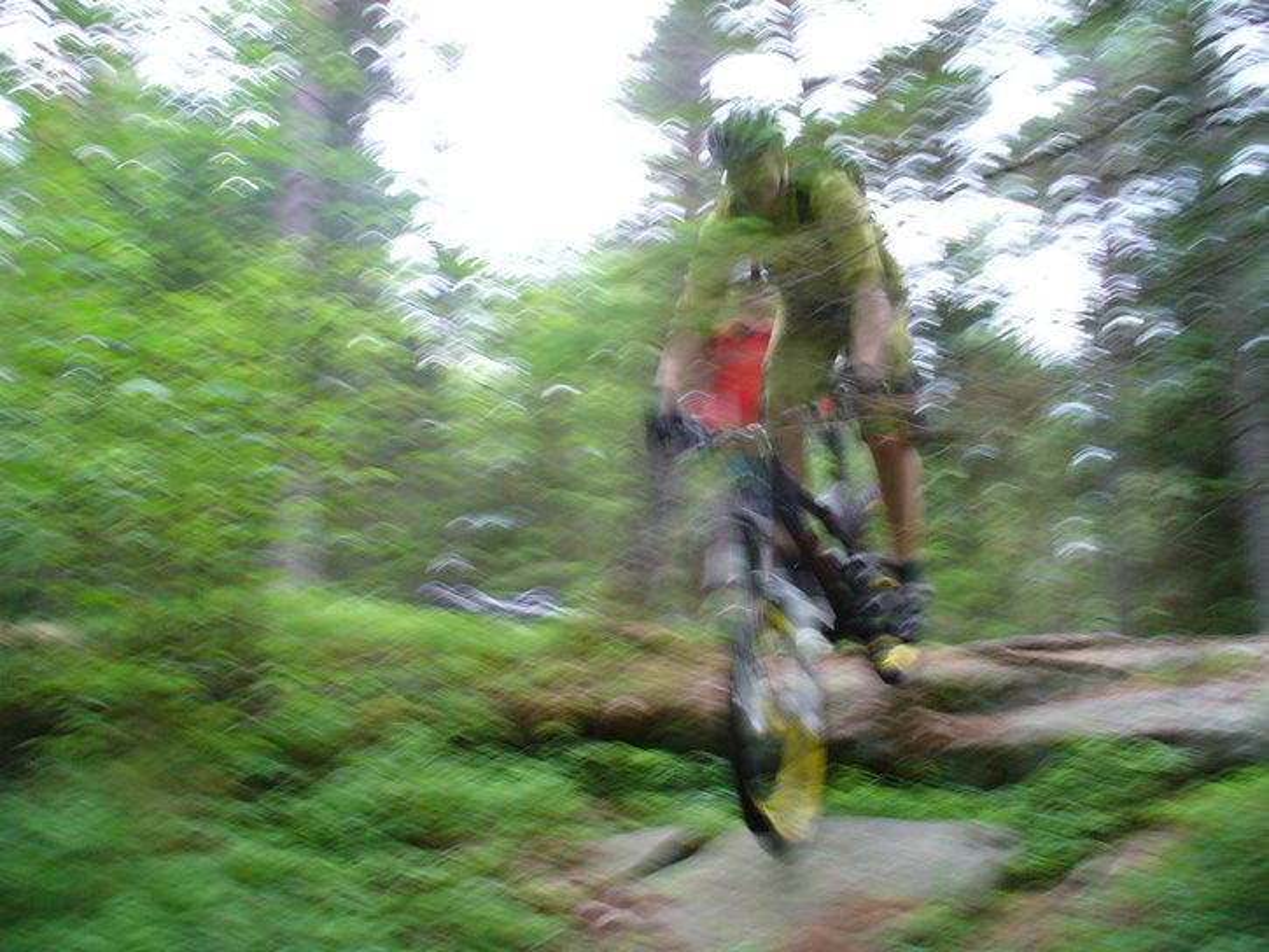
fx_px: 1357
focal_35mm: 37
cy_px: 476
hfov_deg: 50.1
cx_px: 634
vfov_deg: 38.7
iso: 200
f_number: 2.8
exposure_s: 1/13
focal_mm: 6.1
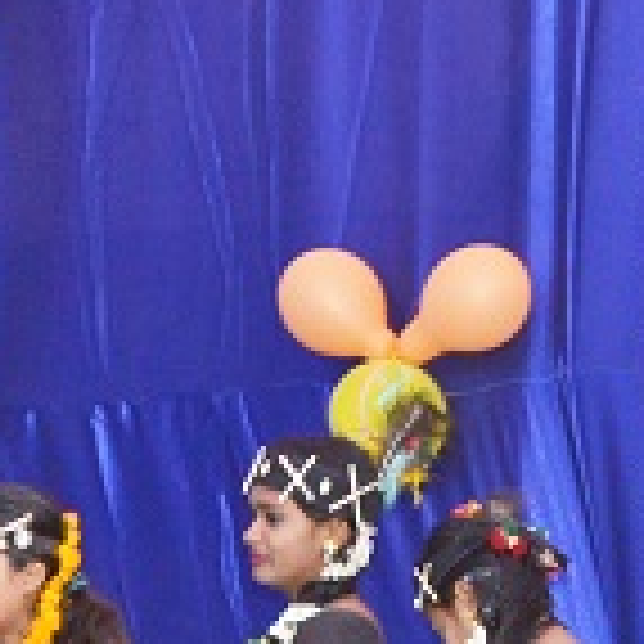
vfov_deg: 7.4
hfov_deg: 7.5
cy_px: 608
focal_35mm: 234
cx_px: 122
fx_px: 4930
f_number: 5.6
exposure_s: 1/160
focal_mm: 35
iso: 400
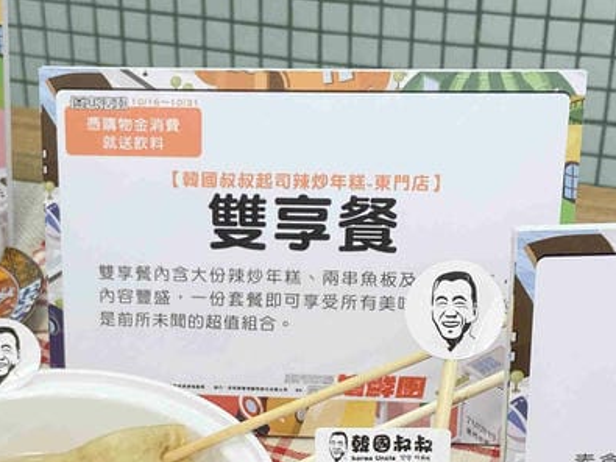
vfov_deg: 18.4
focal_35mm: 79
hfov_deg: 24.5
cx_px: 182
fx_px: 1405
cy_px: 415
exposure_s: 1/120
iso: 80
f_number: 1.8
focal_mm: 4.25
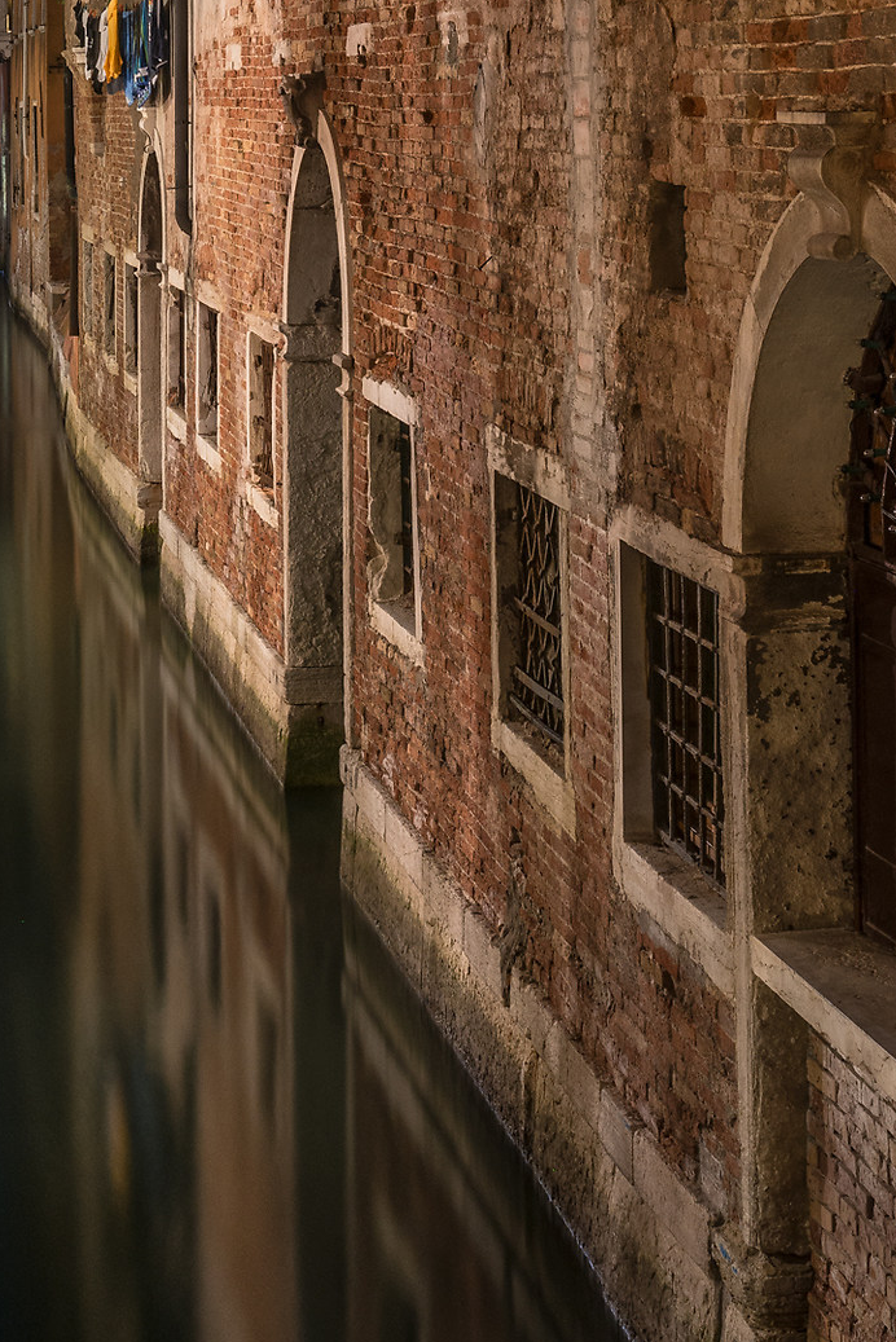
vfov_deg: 24.0
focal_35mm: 81
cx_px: -58
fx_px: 3022
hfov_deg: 16.4
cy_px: 25
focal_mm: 35
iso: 400
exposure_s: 30
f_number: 16
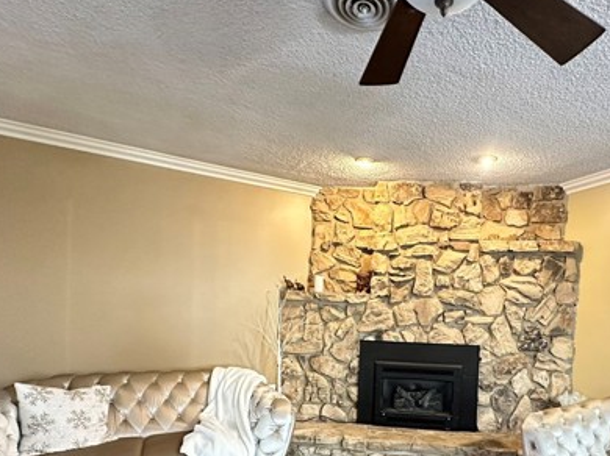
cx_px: 404
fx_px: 405
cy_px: 333
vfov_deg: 56.4
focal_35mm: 23
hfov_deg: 71.9
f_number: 2.2
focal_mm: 2.22
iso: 1000
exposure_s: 1/60
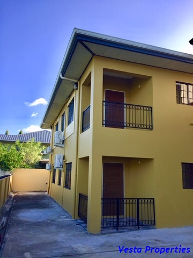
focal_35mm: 29
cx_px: 96
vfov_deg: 61.7
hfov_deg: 48.2
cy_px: 129
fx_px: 216
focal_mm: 4.15
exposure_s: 1/775
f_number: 2.2
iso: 32
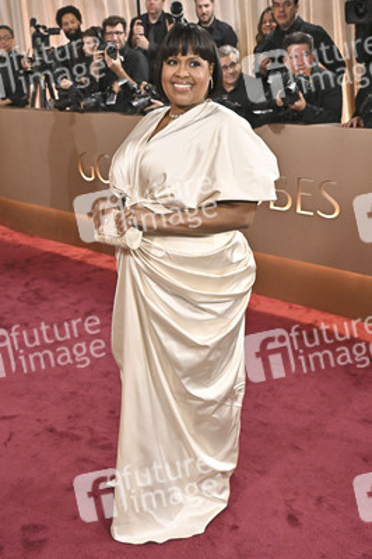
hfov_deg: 37.8
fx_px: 543
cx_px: 186
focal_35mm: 35
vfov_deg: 54.5
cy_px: 280
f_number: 5
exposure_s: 1/320
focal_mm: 35
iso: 2500
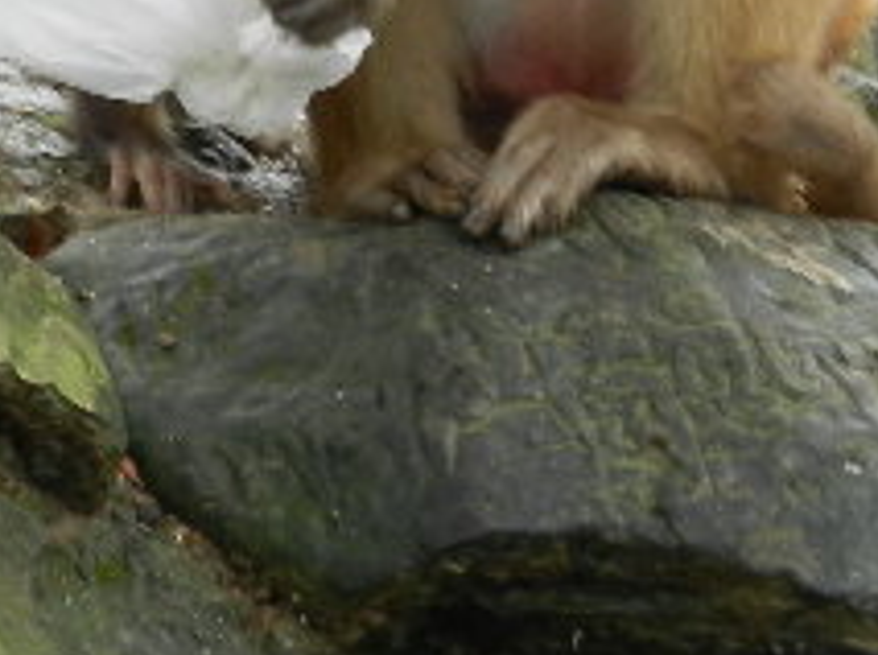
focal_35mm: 399
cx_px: 29
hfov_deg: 5.0
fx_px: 10103
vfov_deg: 3.7
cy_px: -560
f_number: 5
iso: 160
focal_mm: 19.1
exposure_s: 1/60
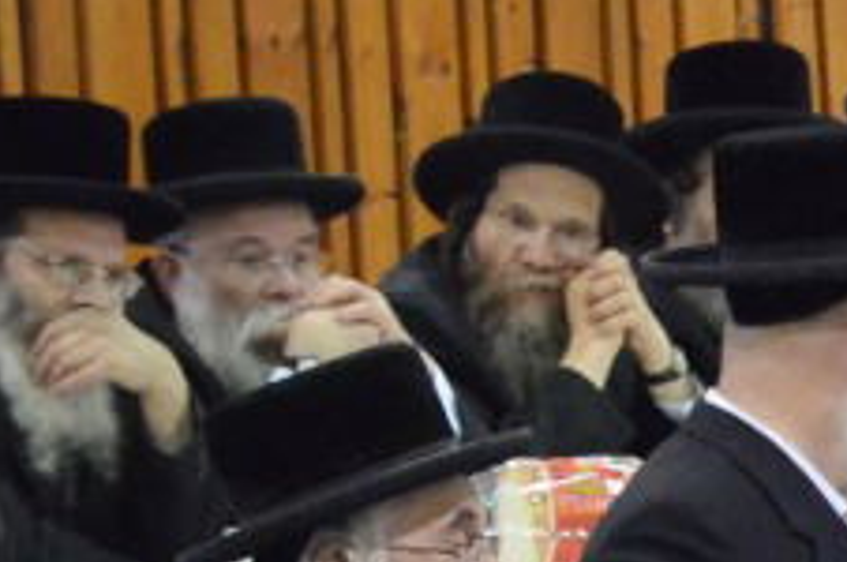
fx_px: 10367
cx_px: 1578
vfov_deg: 3.1
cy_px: 843
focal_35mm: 441
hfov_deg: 4.6
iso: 5000
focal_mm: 65
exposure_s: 1/60
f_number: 5.3
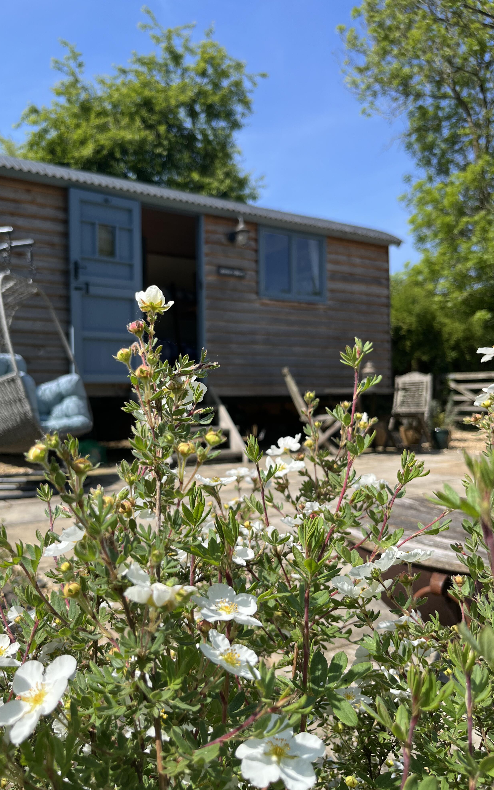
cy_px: 400
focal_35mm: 28
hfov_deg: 44.4
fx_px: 603
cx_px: 203
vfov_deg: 66.5
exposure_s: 1/2463
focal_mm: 5.1
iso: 50
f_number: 1.6
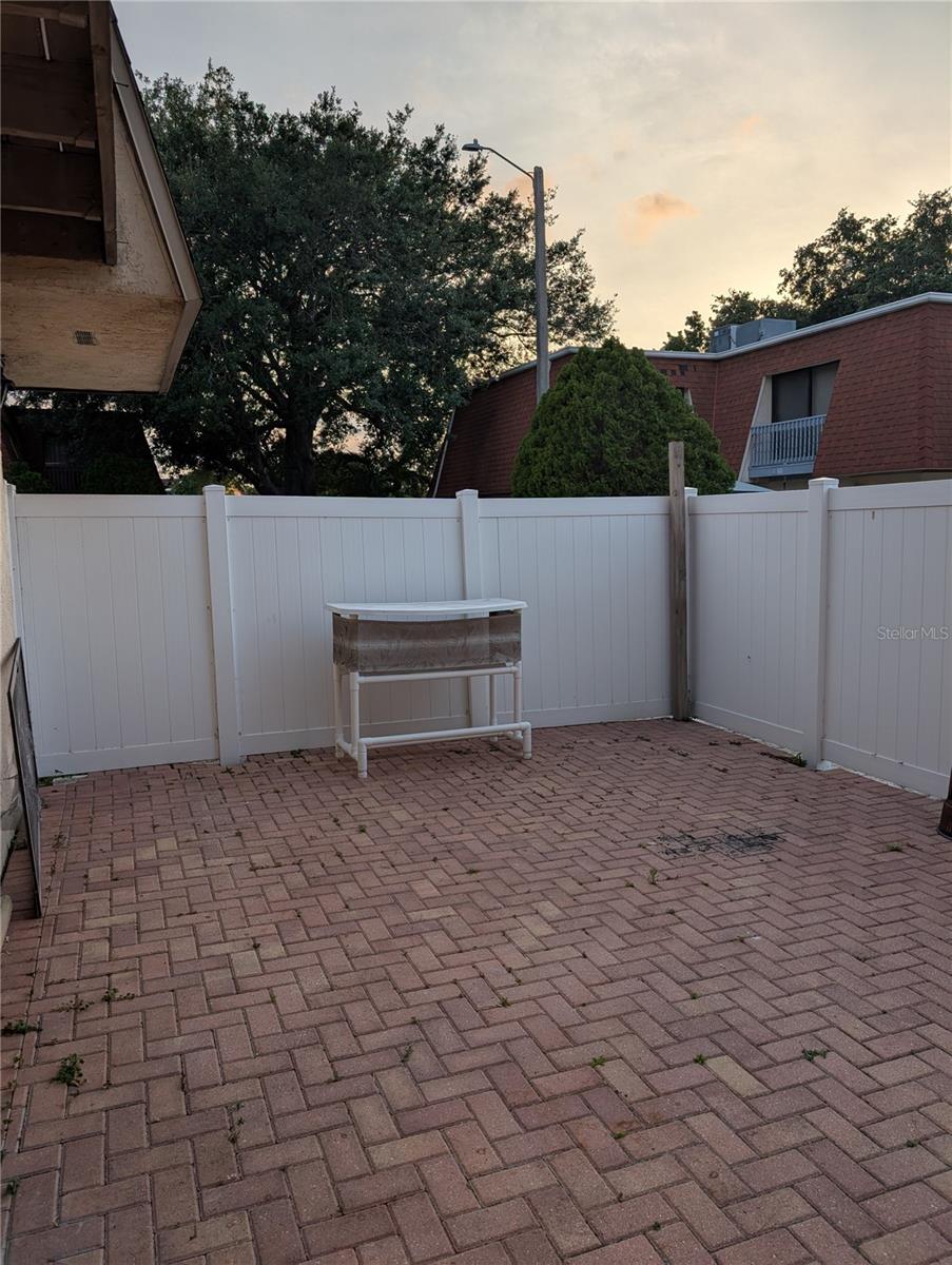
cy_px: 632
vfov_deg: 71.5
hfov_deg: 56.9
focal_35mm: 24
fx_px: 878
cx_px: 476
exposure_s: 1/667
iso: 21
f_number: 1.68
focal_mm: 6.9
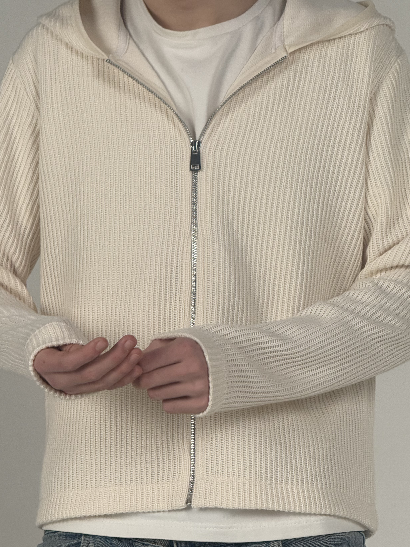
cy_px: 316
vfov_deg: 13.3
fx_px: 2337
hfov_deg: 10.0
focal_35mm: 148
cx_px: 201
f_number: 2.8
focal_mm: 15.66
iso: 80
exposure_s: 1/99
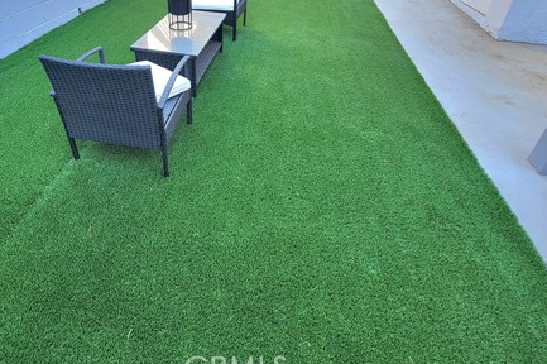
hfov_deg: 82.5
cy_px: 82
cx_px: 207
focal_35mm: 20
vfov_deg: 58.0
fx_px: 304
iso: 64
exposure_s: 1/120
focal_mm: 2.2
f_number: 2.2
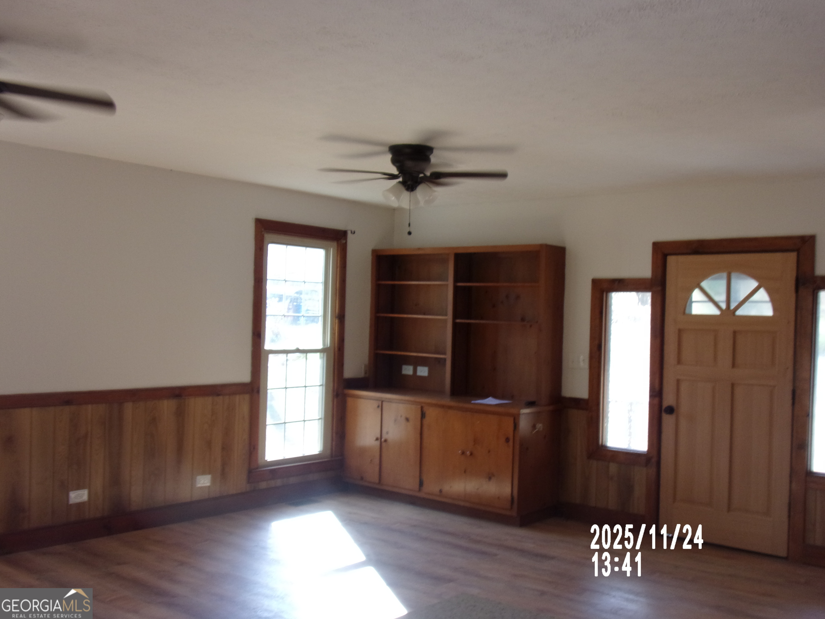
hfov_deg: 55.4
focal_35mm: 33
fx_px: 786
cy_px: 310
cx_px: 412
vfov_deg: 42.9
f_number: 3.7
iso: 80
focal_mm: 5.9
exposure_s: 1/50
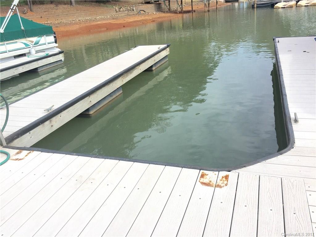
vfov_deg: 48.2
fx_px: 265
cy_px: 118
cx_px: 158
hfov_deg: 61.7
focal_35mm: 29
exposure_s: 1/1647
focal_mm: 4.15
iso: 32
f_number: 2.2
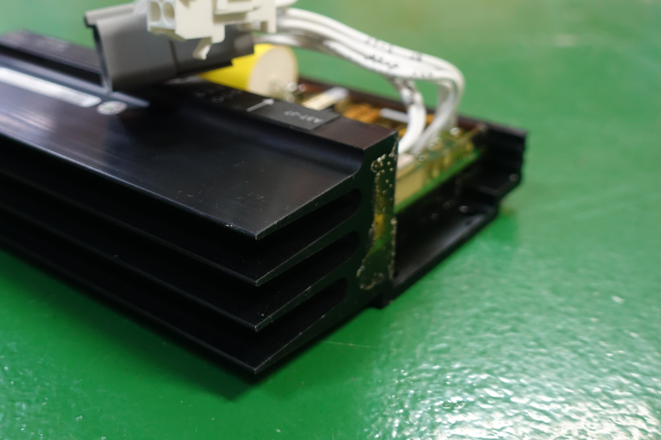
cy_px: 145
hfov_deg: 41.4
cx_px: 226
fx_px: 863
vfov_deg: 28.5
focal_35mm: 47
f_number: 2.8
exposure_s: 1/15
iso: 800
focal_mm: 12.48
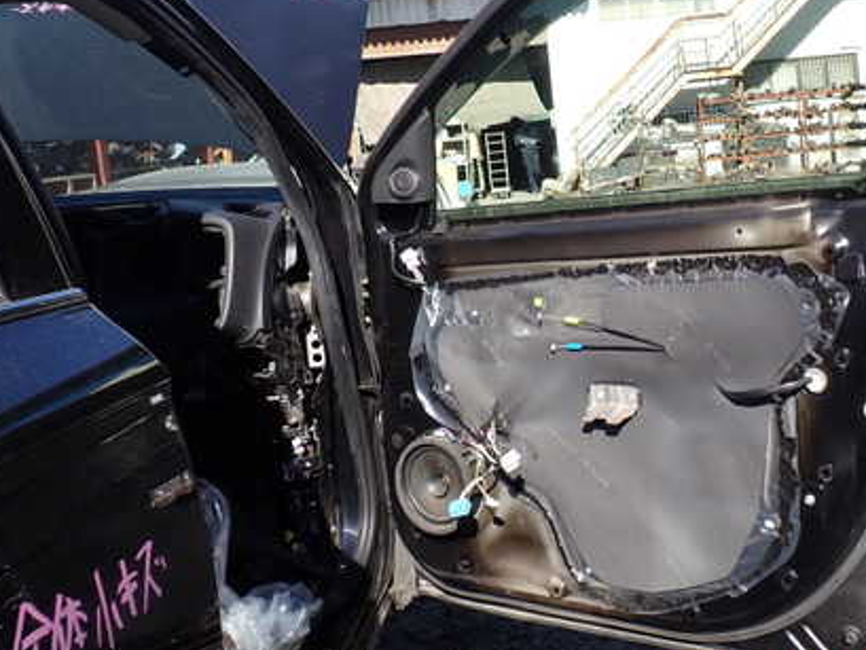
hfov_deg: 42.0
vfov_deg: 32.7
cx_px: 620
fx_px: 1101
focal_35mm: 44
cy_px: 227
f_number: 3.2
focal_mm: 5.4
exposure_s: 1/640
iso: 100
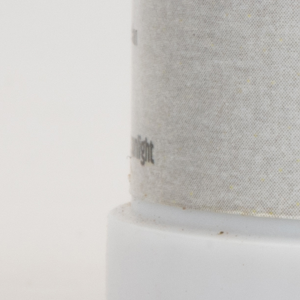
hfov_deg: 2.1
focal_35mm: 839
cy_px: -163
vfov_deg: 2.1
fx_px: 8226
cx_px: 508
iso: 100
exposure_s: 1/200
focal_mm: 100
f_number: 22
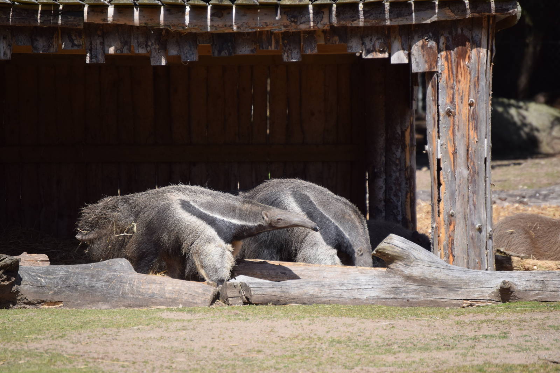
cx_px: 280
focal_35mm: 300
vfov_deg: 4.6
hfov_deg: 6.9
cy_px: 186
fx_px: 4667
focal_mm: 200
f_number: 6.3
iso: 400
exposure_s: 1/1600
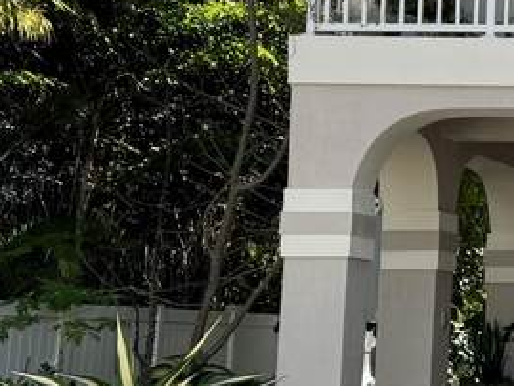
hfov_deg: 14.1
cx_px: 1064
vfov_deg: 13.0
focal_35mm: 114
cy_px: 124
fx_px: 1693
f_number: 1.78
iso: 80
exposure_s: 1/1869
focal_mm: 6.76
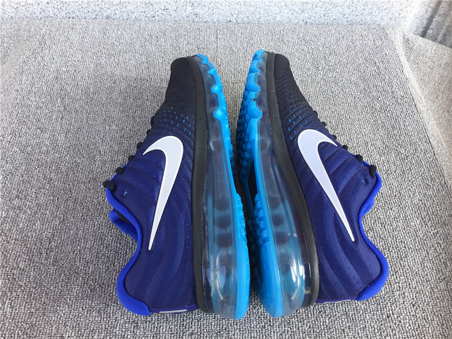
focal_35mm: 31
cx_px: 226
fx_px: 405
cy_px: 170
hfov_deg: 58.4
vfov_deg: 45.4
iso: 25
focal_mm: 3.3
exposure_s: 1/106
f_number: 2.4
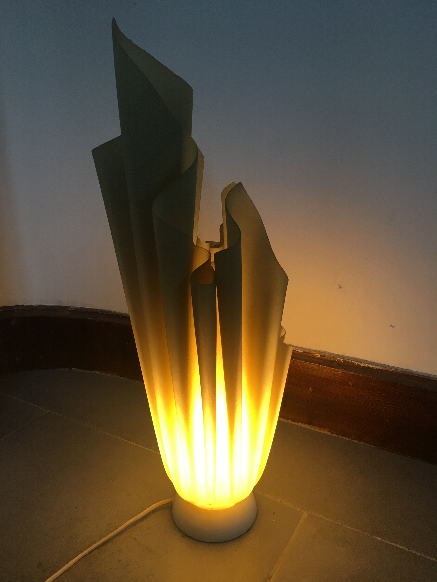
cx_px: 218
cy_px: 291
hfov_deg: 48.2
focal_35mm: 29
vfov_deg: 61.7
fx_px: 488
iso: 32
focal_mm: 4.15
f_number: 2.2
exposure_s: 1/33
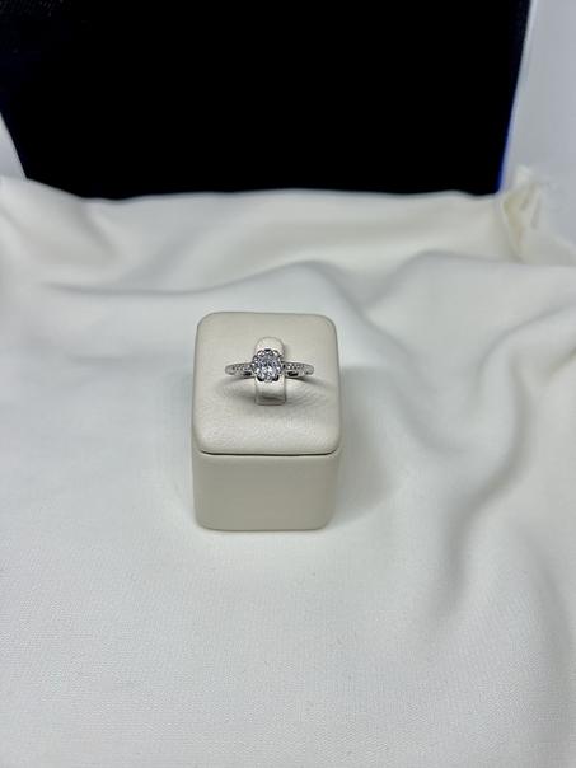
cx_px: 288
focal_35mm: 26
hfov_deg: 53.1
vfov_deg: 67.3
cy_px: 384
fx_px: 577
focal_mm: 5.7
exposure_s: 1/240
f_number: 1.5
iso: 40
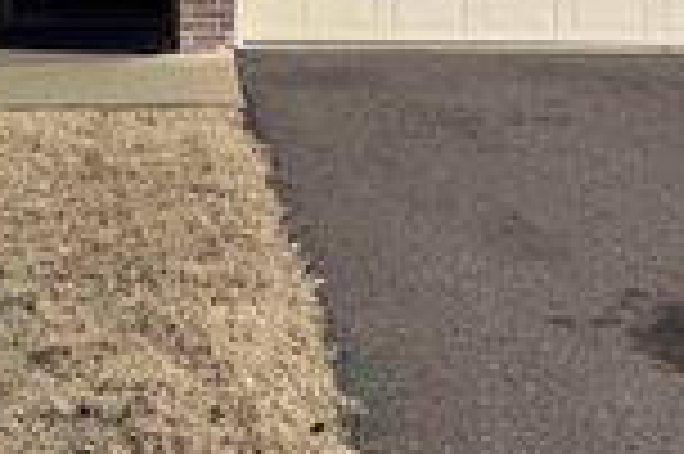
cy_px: -267
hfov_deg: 24.7
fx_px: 1556
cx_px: 270
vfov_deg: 15.1
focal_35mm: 82
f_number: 1.78
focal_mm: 6.76
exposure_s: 1/7092
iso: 80
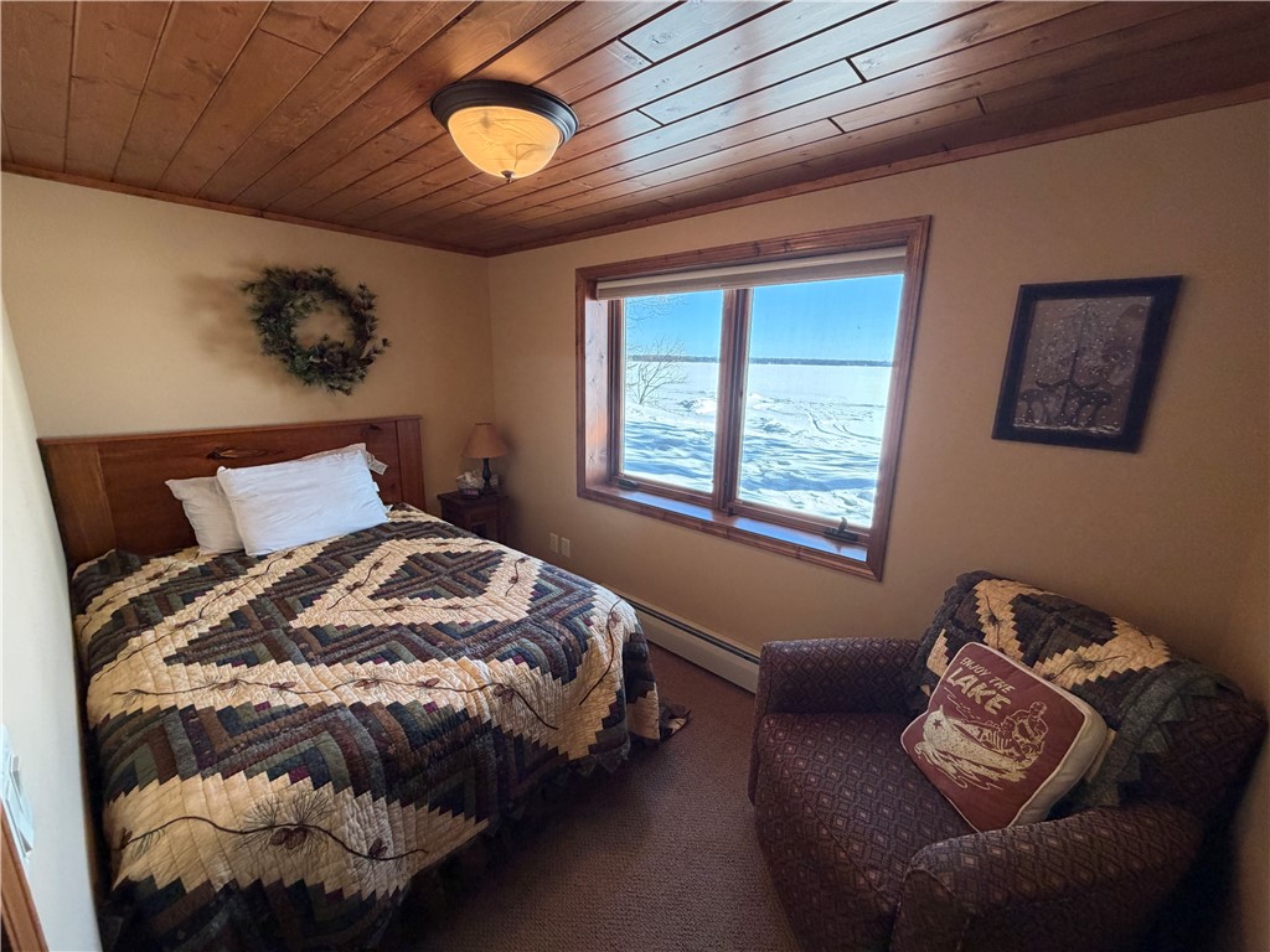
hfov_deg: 102.1
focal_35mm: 14
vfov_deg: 85.7
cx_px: 635
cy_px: 476
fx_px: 514
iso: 320
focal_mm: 2.22
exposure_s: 1/120
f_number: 2.2
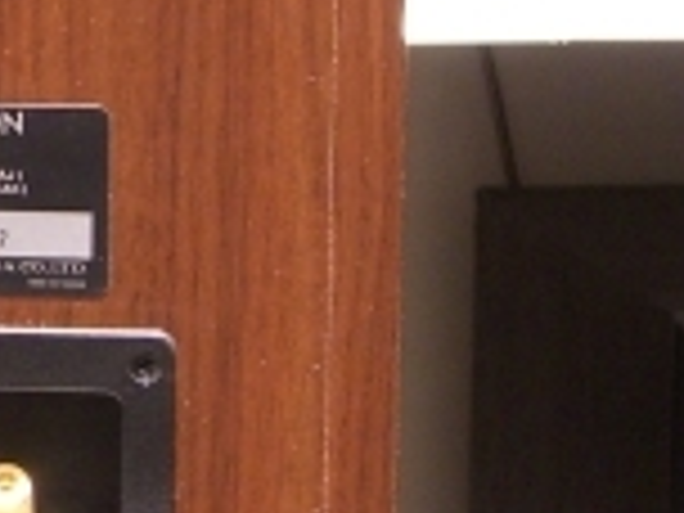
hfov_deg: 8.0
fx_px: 4742
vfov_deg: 6.2
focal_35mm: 240
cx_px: -464
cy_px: 234
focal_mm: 11.8
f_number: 3.6
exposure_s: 1/4
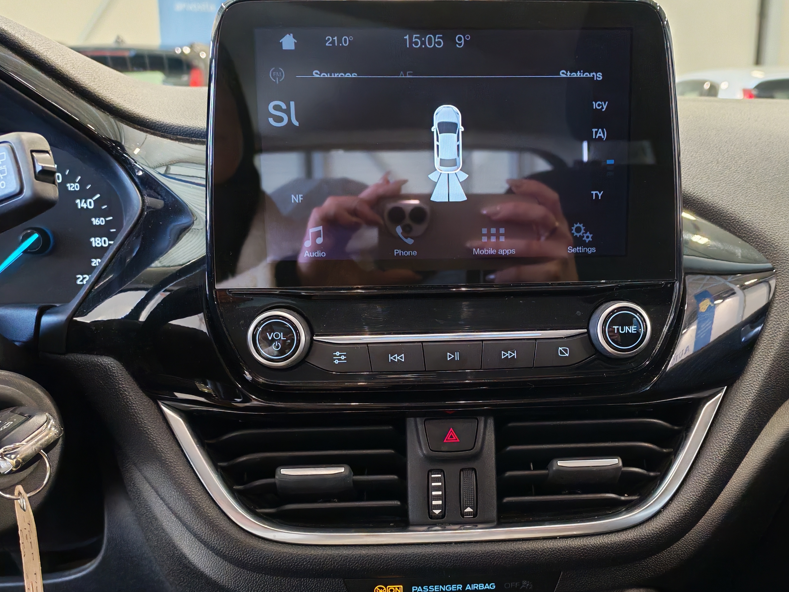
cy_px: 371
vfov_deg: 36.6
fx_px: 889
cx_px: 457
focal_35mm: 39
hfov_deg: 47.7
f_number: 1.9
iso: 1397
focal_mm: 6.12
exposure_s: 1/100
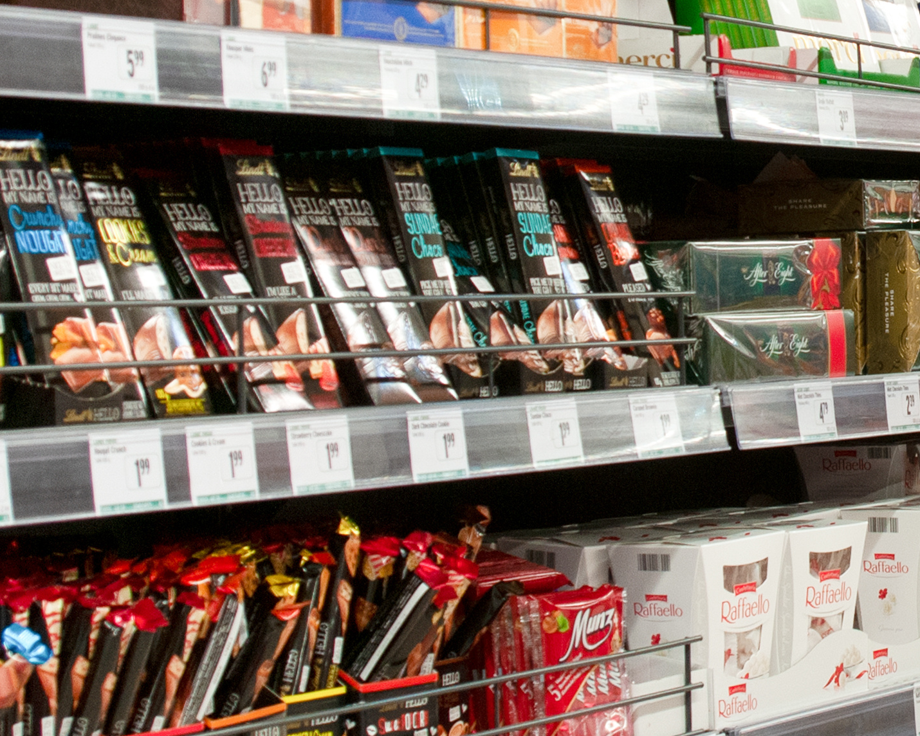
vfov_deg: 13.3
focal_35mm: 115
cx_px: 1114
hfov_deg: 16.0
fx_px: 3131
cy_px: 155
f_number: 5
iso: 200
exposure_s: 1/30
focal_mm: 28
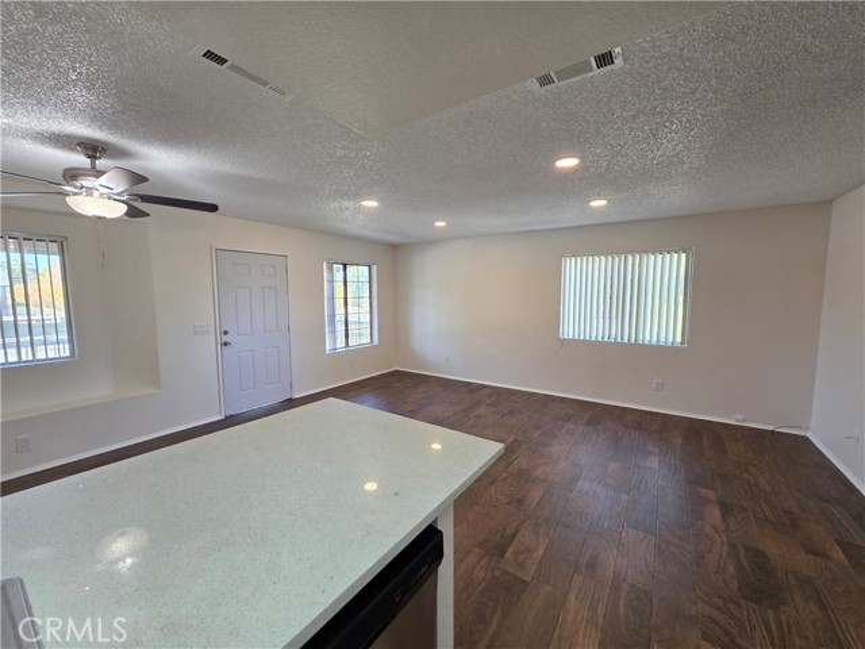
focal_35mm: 13
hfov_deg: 106.2
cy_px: 324
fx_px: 325
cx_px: 432
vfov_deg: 89.9
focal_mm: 2.2
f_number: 1.9
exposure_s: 1/120
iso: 160
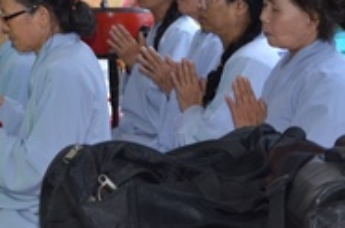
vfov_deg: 7.4
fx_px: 1756
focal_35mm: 184
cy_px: -32
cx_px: -174
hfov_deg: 10.8
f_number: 4.5
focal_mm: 35
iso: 640
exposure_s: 1/125
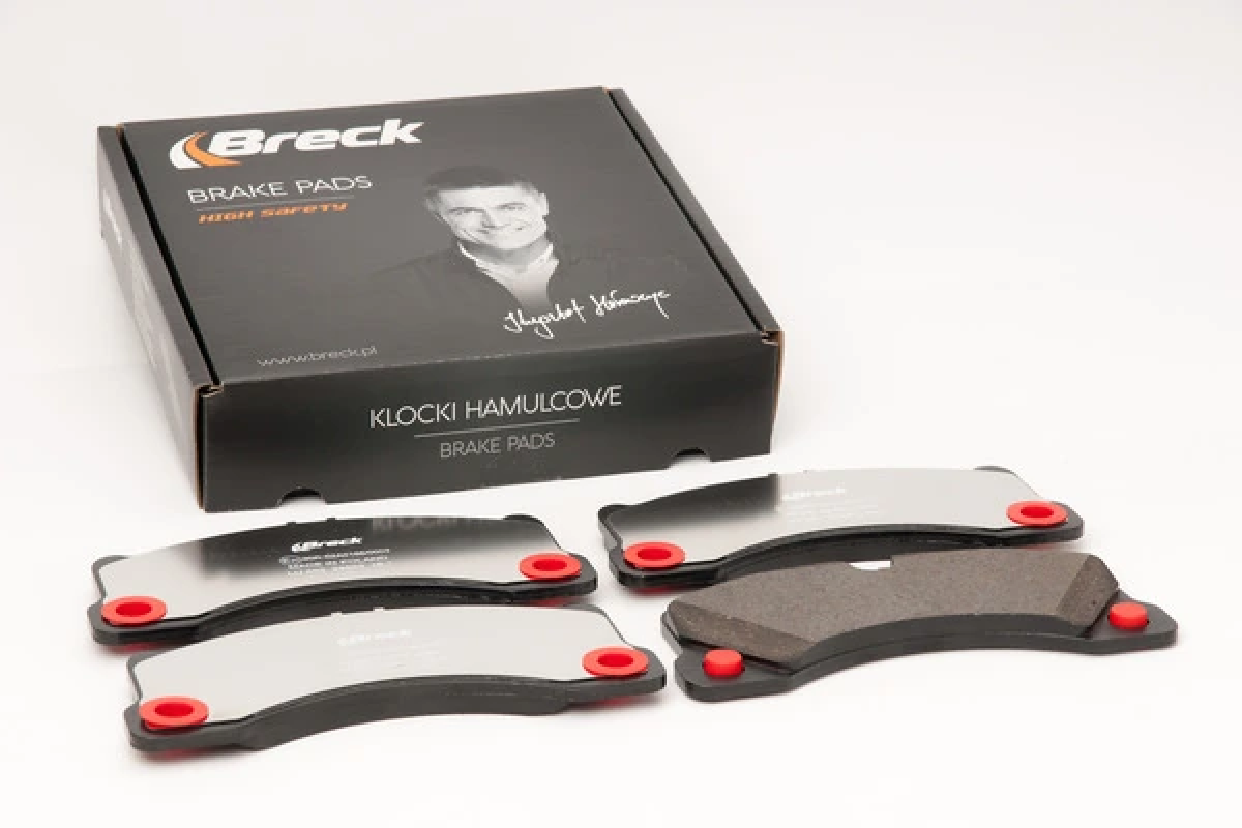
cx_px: 621
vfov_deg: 13.0
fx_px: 3622
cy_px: 414
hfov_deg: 19.5
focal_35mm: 105
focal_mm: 70
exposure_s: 1/200
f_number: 11
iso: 100
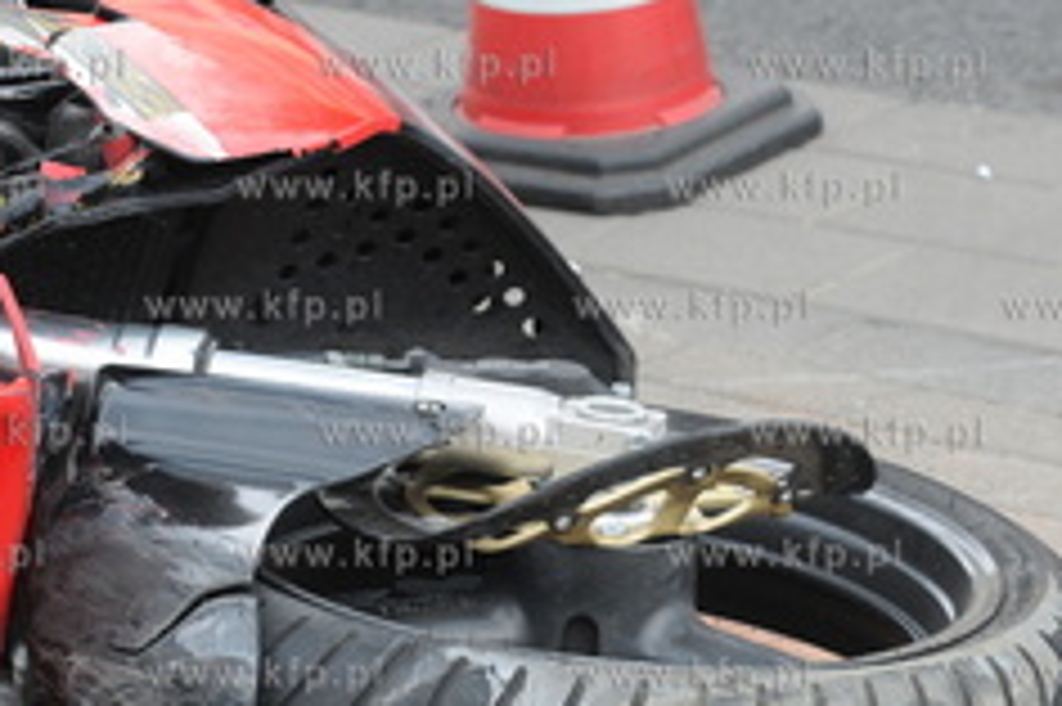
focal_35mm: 234
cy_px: 490
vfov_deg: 5.9
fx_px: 6898
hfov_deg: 8.8
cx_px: 166
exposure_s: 1/60
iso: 400
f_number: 6.3
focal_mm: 92
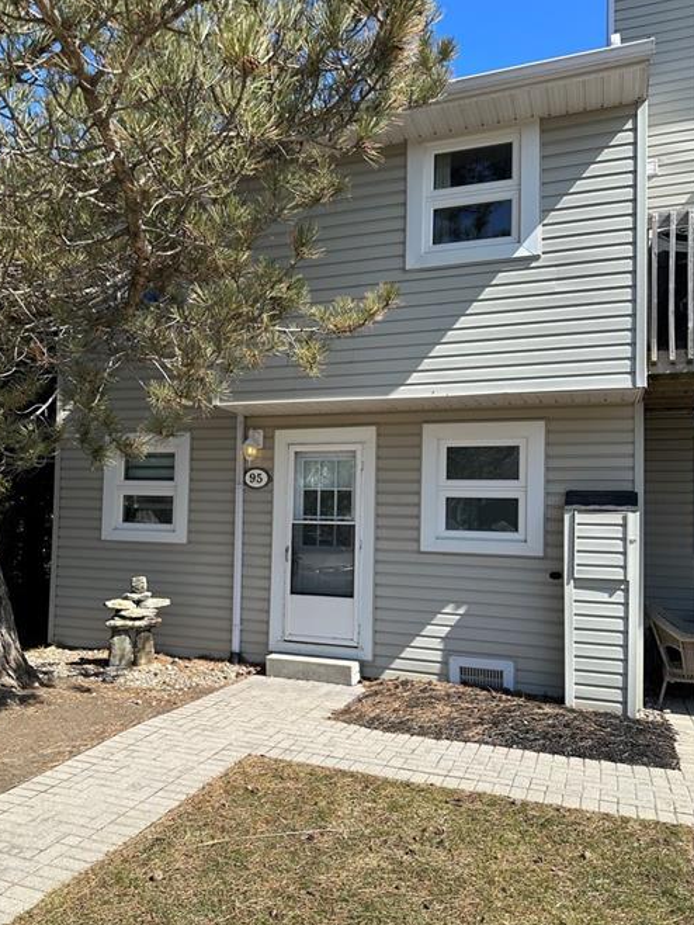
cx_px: 296
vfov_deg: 63.4
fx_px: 748
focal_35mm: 28
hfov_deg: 49.6
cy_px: 484
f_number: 1.78
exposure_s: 1/2732
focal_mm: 6.86
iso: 80
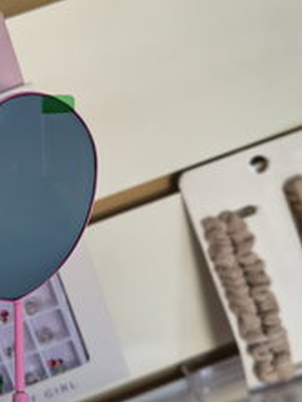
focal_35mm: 58
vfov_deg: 33.2
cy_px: 223
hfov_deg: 24.5
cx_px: 25
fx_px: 674
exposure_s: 1/100
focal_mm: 5.56
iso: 225
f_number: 1.8
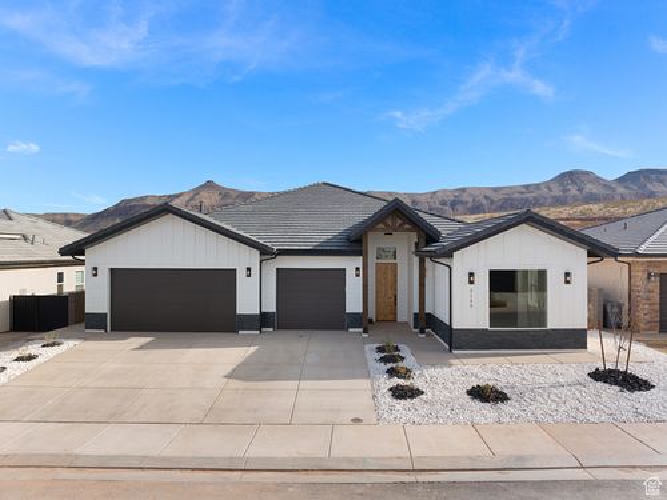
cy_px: 250
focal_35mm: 24
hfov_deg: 71.6
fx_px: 462
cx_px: 334
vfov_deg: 56.8
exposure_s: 1/25
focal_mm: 12.29
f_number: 2.8
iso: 140
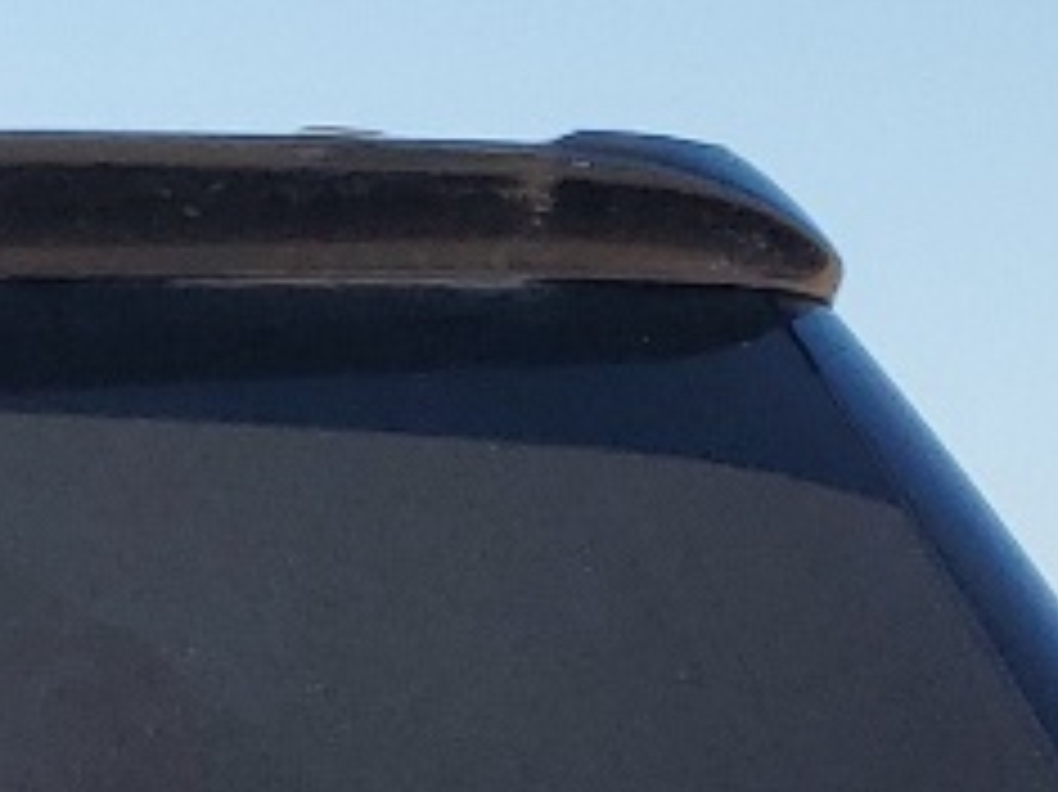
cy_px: 2088
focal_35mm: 177
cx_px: -770
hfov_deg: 10.6
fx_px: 5407
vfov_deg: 7.6
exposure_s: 1/2000
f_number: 1.5
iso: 50
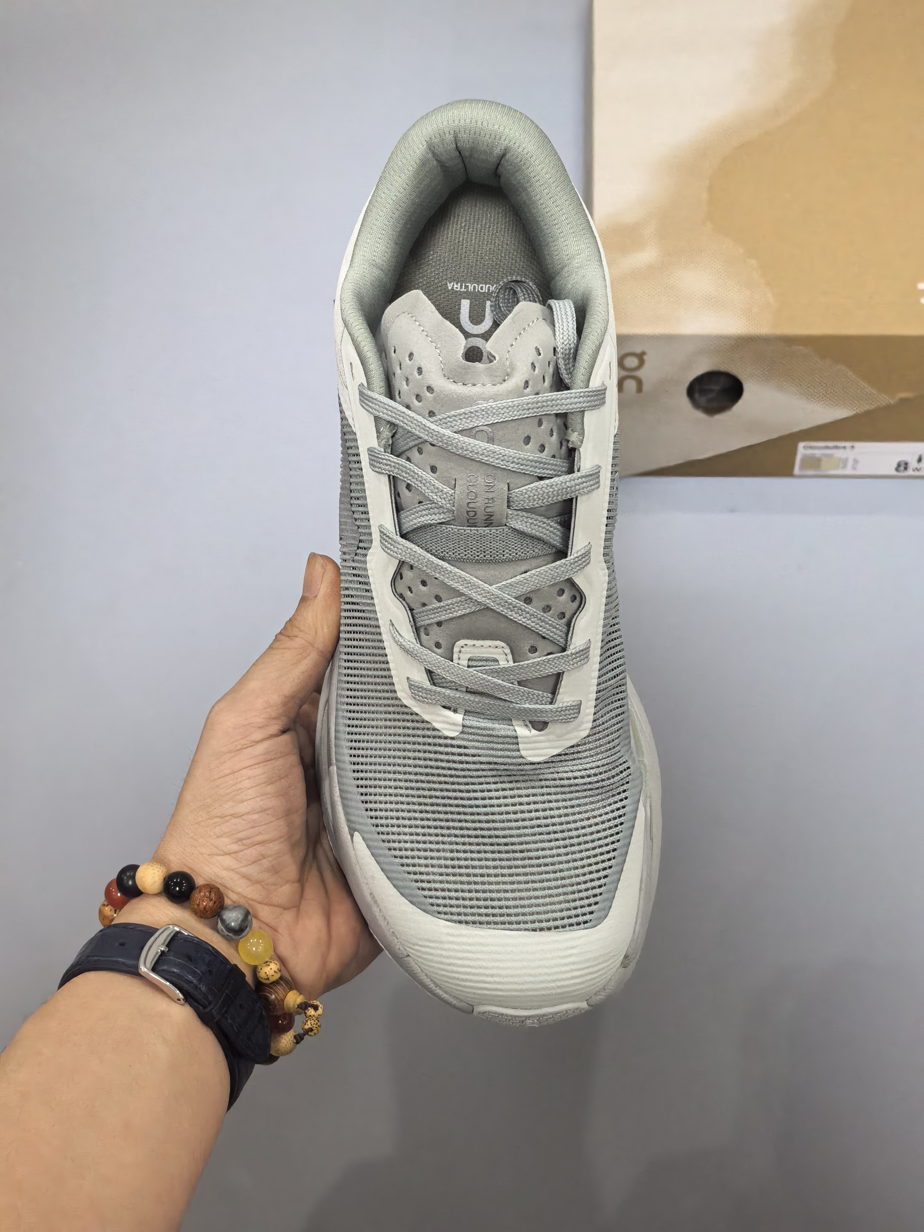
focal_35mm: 48
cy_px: 616
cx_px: 462
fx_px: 1708
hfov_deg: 30.3
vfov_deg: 39.7
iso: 500
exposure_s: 1/100
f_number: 2
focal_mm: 5.75
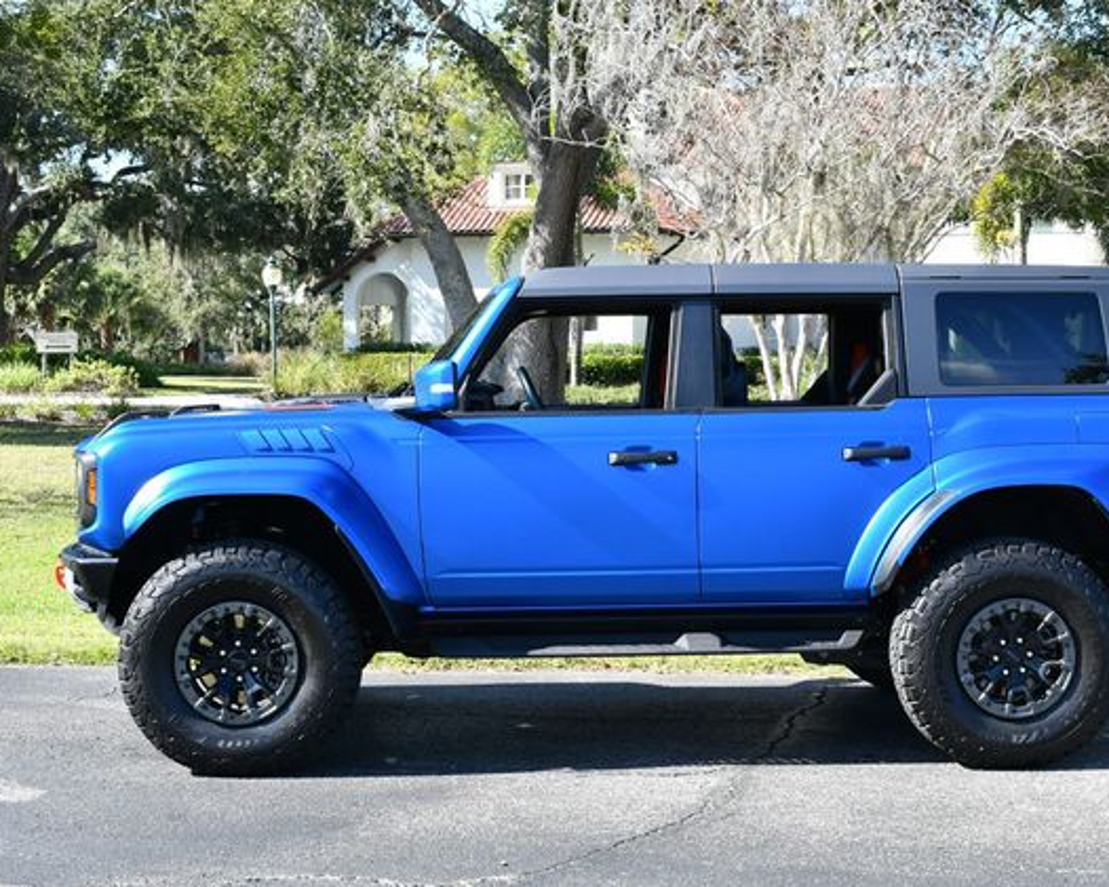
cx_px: 643
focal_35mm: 64
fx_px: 2101
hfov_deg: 29.5
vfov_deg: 23.9
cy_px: 449
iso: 200
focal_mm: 28
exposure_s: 1/250
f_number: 6.3
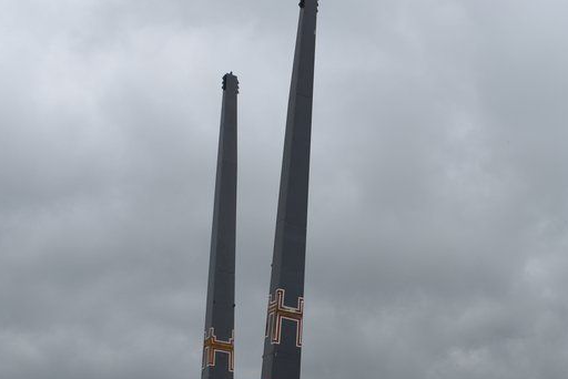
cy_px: 289
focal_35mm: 54
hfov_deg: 36.8
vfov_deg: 24.8
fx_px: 852
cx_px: 314
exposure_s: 1/320
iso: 200
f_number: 9
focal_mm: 18
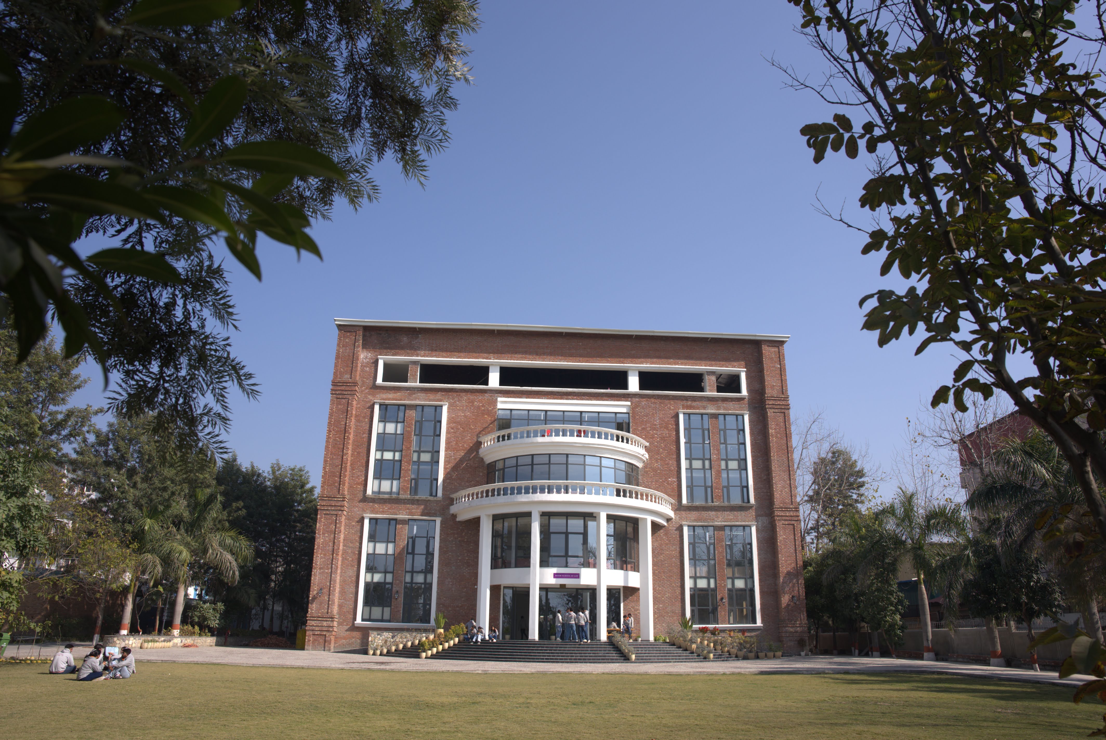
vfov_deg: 53.3
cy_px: 370
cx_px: 553
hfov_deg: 73.7
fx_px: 738
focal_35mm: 24
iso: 80
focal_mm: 24
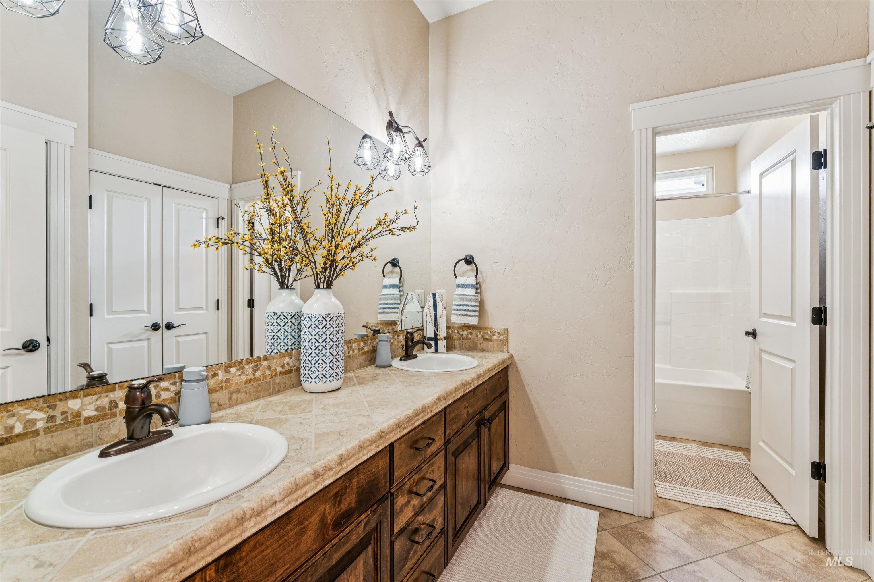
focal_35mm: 15
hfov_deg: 98.9
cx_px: 437
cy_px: 291
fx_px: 374
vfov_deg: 75.9
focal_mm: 15.4
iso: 400
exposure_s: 1/1.67
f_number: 13
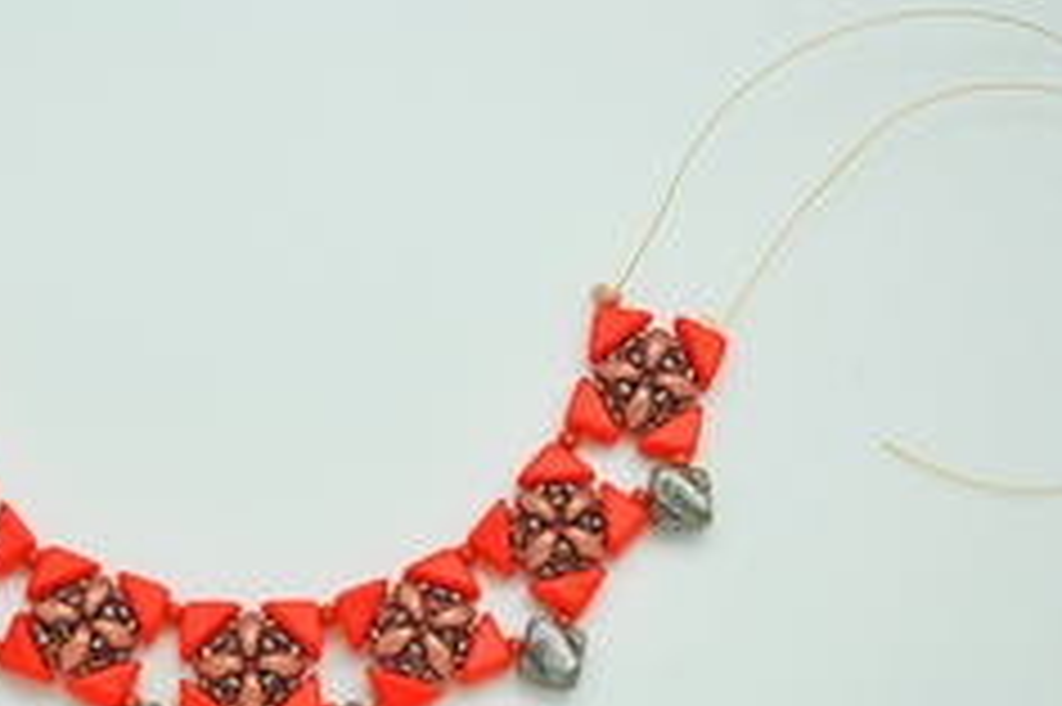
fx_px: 3154
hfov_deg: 19.0
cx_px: 288
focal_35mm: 107
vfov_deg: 12.8
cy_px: 486
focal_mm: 42
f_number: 5.6
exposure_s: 1/125
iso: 200
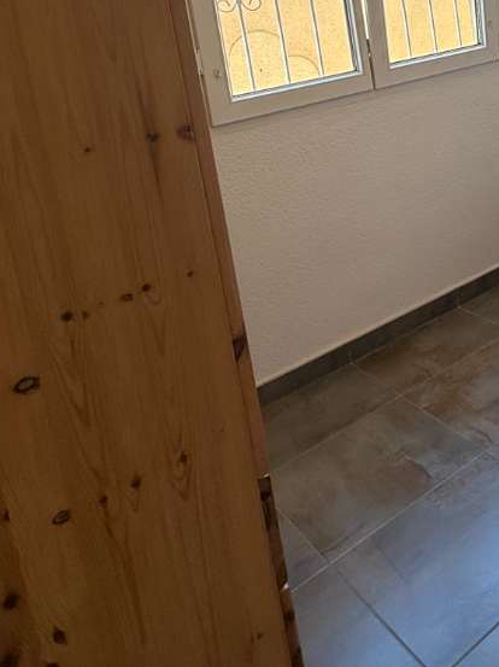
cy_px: 39
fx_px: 731
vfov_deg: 43.7
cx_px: 644
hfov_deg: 30.2
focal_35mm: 38
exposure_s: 1/108
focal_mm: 2.22
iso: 64
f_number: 2.2
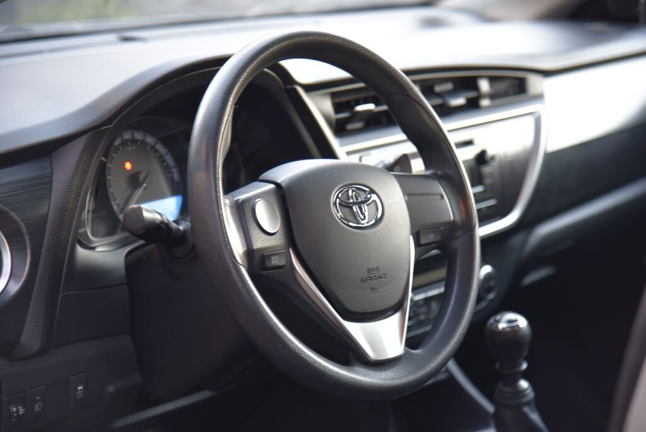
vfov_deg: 13.7
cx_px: 323
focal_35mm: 100
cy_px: 216
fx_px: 1795
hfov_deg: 20.4
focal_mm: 100
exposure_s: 1/10
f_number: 4
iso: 500
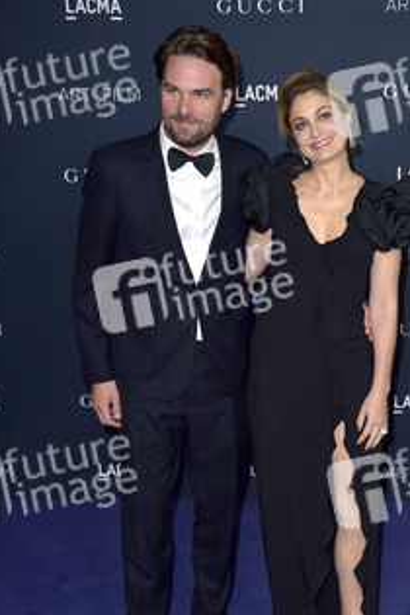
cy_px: 385
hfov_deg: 22.2
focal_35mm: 61
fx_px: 1042
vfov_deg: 32.7
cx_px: 251
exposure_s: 1/250
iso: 500
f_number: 6.3
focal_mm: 48
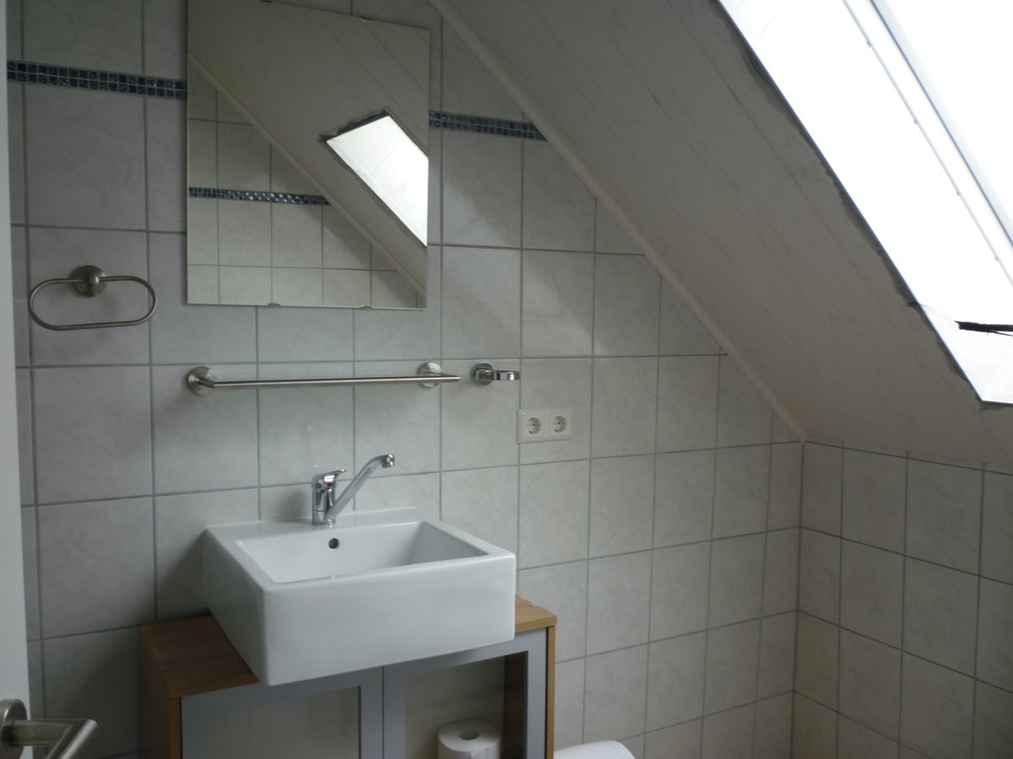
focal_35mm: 29
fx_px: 849
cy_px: 380
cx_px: 506
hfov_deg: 61.7
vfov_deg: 48.2
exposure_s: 1/30
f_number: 3.3
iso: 80
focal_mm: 5.2
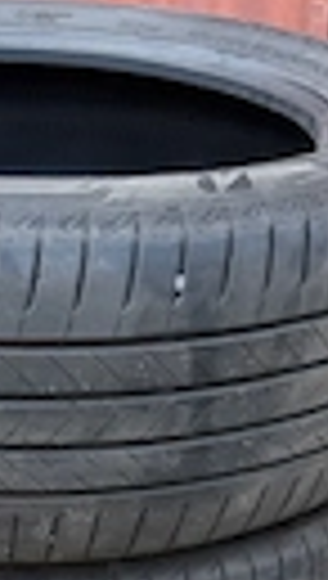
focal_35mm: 81
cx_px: 157
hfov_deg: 15.0
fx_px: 1247
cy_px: 670
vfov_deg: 24.1
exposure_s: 1/440
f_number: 1.78
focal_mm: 6.76
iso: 80
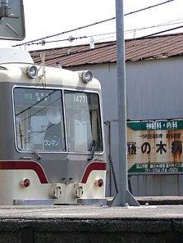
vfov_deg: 11.0
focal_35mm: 179
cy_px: 122
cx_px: 20
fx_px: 1261
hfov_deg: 8.3
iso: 100
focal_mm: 28.1
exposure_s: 1/500
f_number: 5
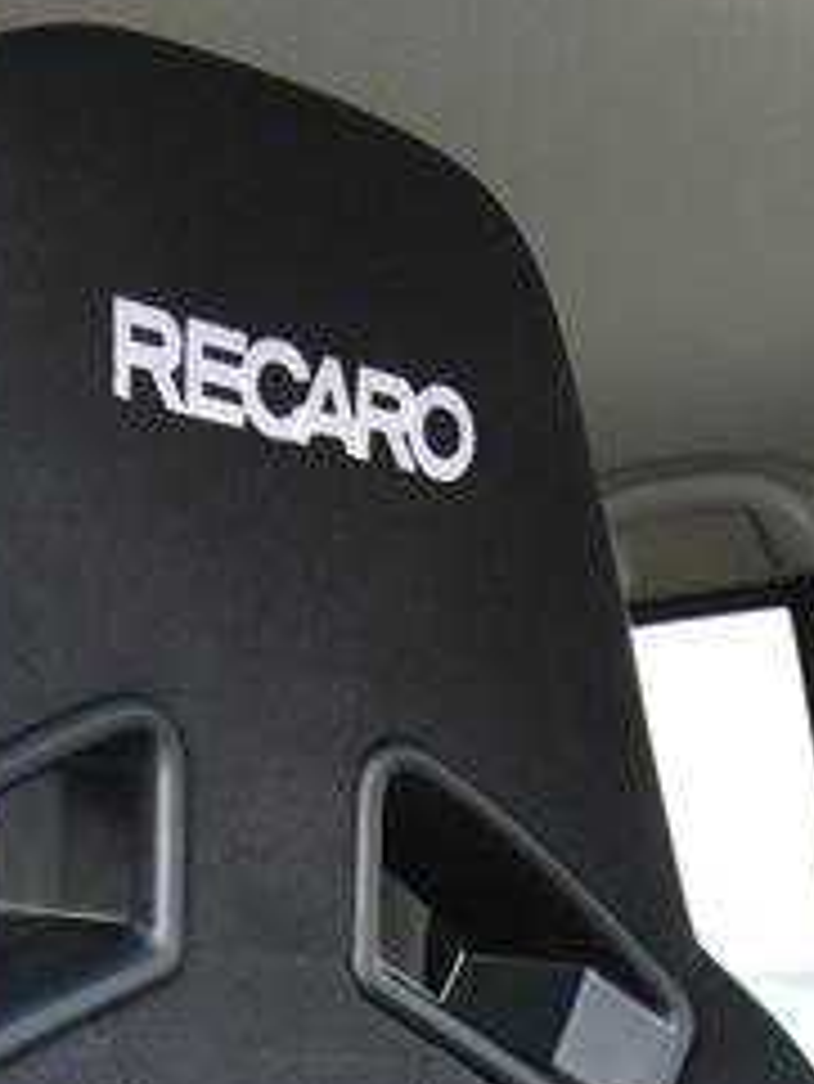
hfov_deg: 14.5
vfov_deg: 15.5
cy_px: 2231
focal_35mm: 98
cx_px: 1043
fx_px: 3070
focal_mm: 24
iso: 320
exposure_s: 1/60
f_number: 5.6
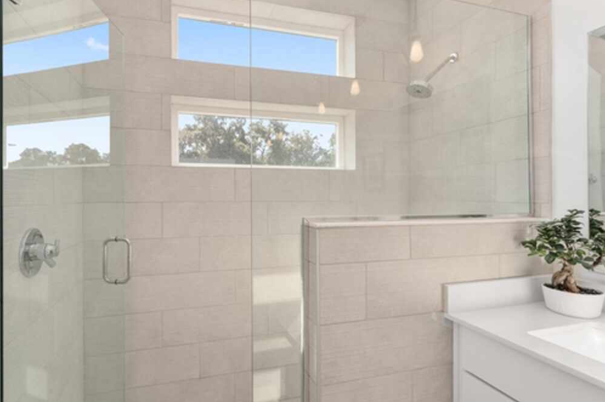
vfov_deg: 67.2
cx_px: 262
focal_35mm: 18
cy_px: 186
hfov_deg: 89.5
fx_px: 302
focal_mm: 14
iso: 250
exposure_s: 1/30
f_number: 8
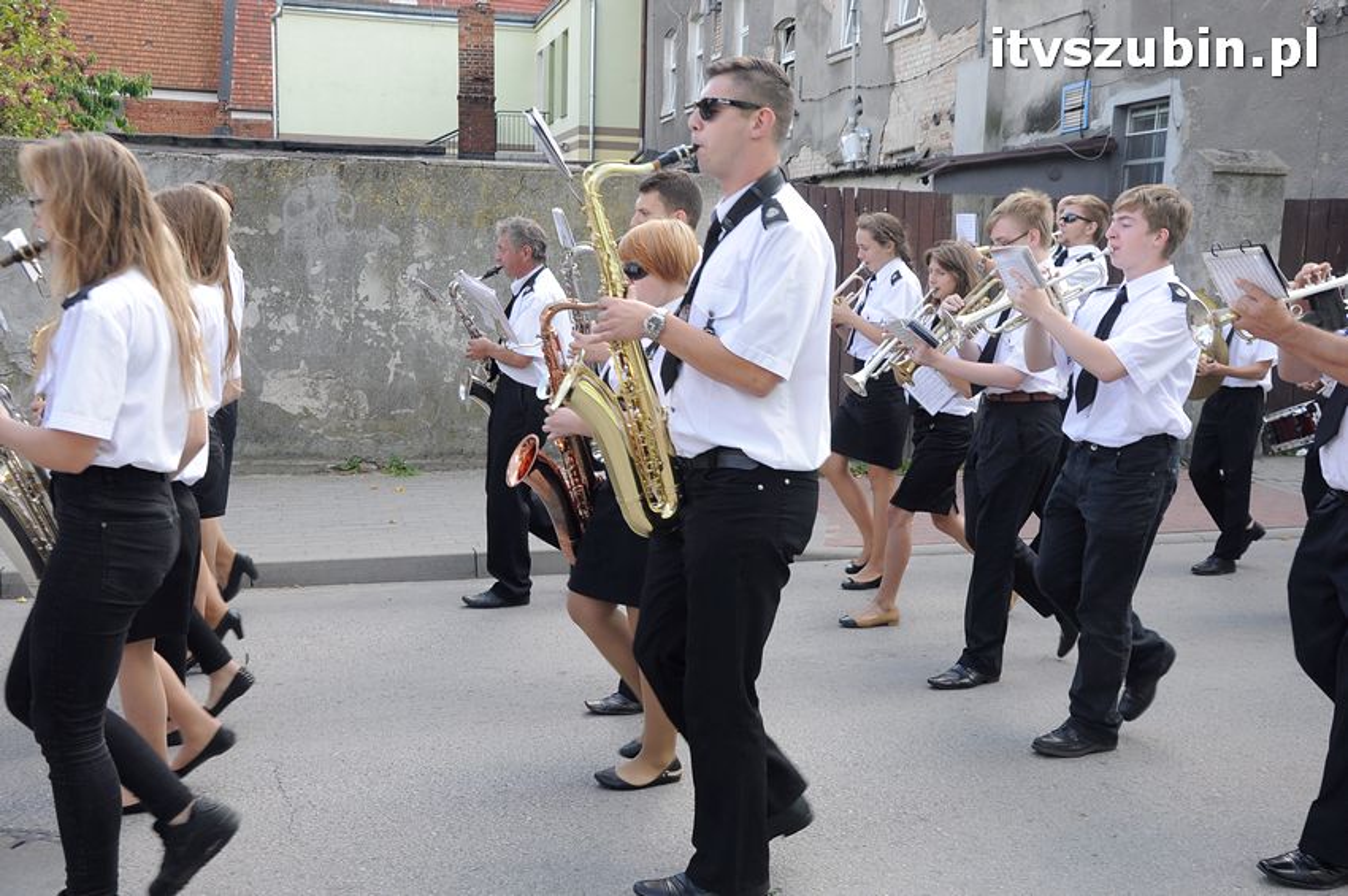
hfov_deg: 53.2
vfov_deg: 36.8
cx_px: 674
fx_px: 1347
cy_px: 448
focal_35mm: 36
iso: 400
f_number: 7.1
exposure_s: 1/200
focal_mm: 24
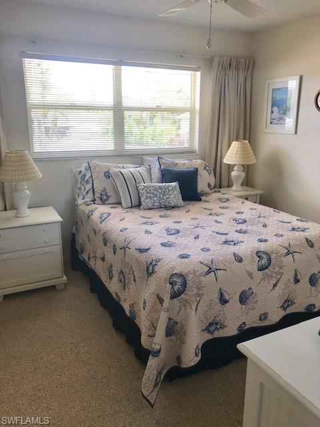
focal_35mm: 28
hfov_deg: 49.7
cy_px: 214
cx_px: 160
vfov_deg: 63.4
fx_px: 345
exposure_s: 1/60
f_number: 1.8
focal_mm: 3.99
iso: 20
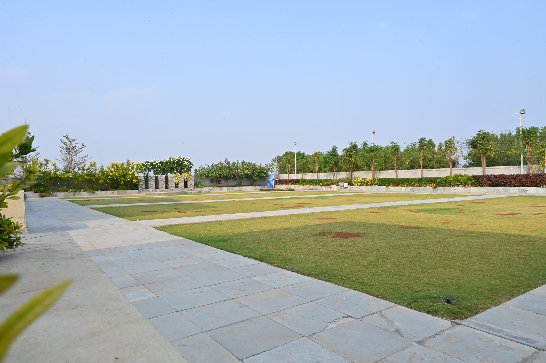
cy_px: 182
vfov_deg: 53.1
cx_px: 273
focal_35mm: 24
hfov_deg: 73.8
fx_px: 364
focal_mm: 24
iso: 500
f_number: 20
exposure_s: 1/125
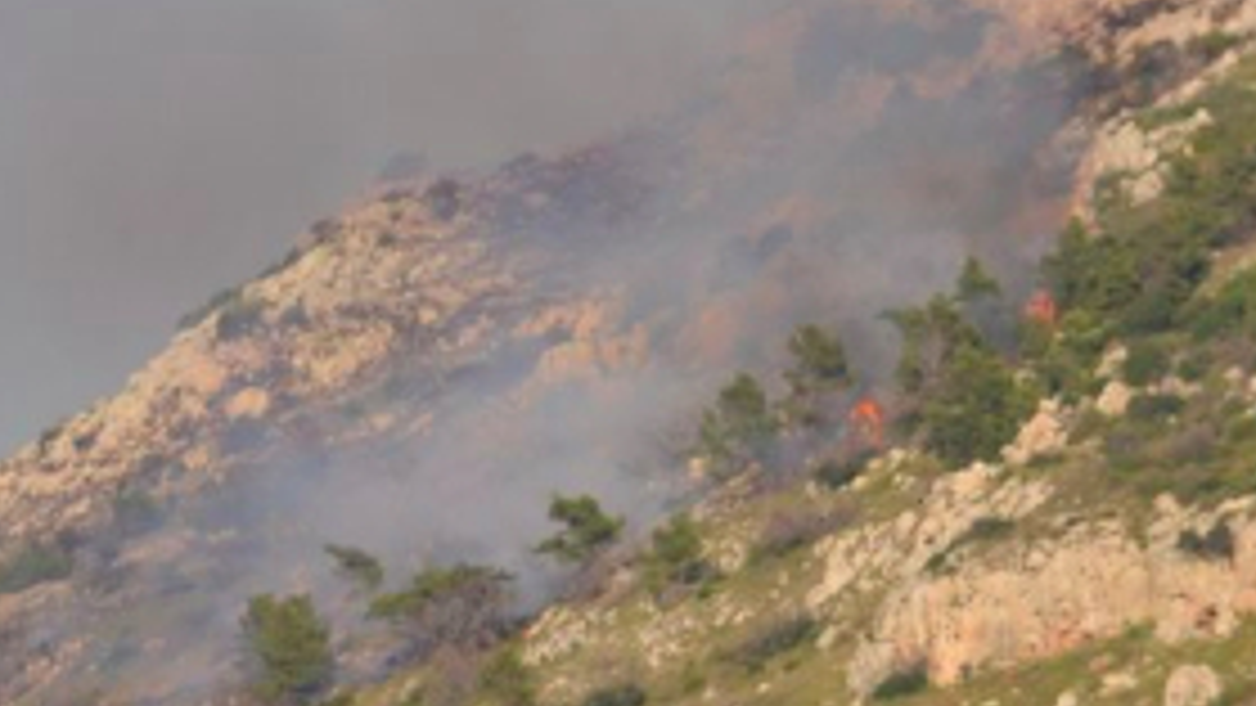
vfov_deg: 1.3
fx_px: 30043
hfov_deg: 2.4
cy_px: 353
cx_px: 792
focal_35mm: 902
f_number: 6.3
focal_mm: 200
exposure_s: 1/1600
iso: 400
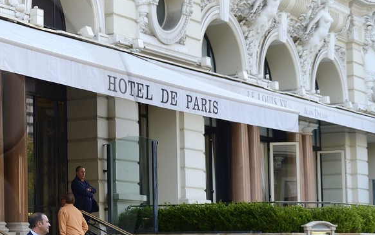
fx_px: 1032
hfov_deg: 18.9
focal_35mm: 101
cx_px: -125
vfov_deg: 12.9
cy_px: 166
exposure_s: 1/200
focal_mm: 36
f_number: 3.5
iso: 200
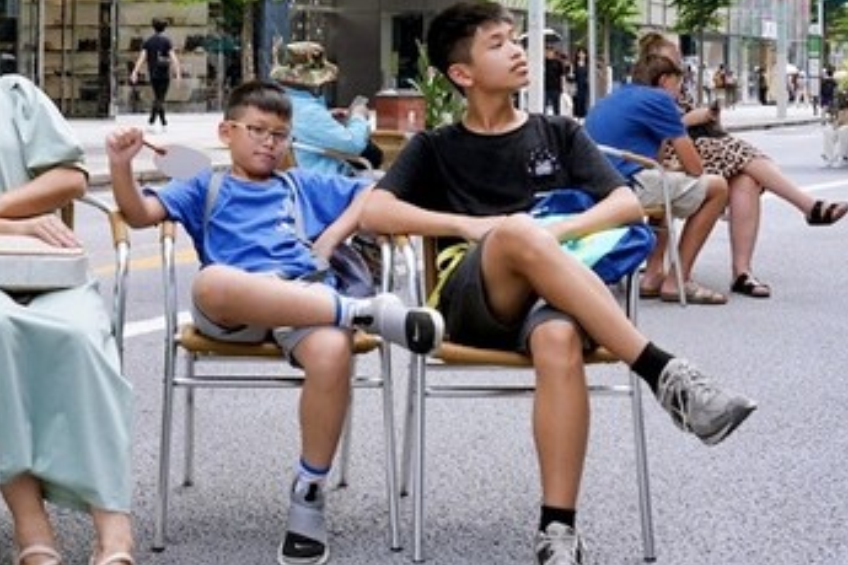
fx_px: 1507
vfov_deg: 20.8
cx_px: 292
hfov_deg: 31.2
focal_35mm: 64
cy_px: 47
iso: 320
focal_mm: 26
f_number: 8
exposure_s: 1/400
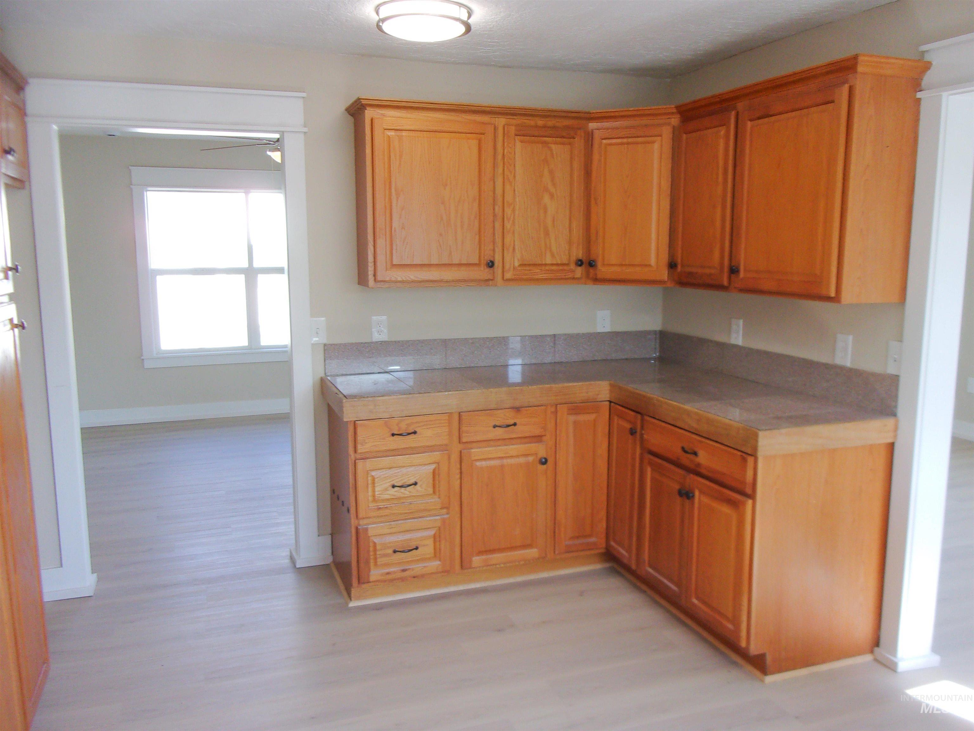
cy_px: 366
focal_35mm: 28
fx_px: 788
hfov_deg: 63.4
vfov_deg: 49.7
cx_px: 487
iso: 81
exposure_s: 1/34
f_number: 3.9
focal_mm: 5.1
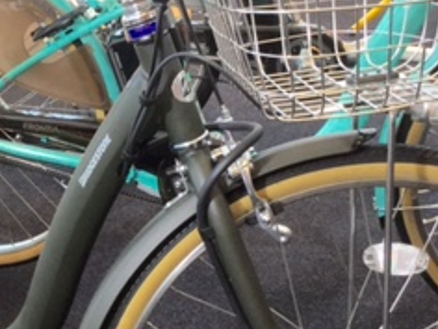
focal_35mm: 84
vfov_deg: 17.6
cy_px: 175
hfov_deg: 22.6
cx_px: 32
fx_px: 1063
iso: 50
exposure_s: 1/33
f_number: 2.4
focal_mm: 3.3
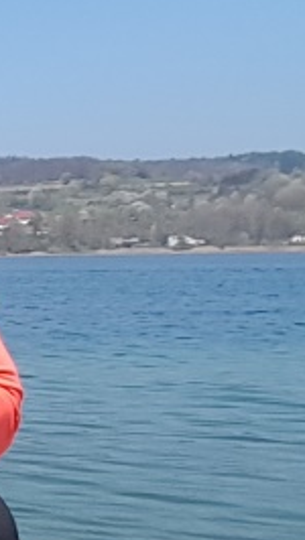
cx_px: -697
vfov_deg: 24.2
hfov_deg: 9.5
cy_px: 278
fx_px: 1263
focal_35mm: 88
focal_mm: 2.1
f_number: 1.7
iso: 50
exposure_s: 1/2008
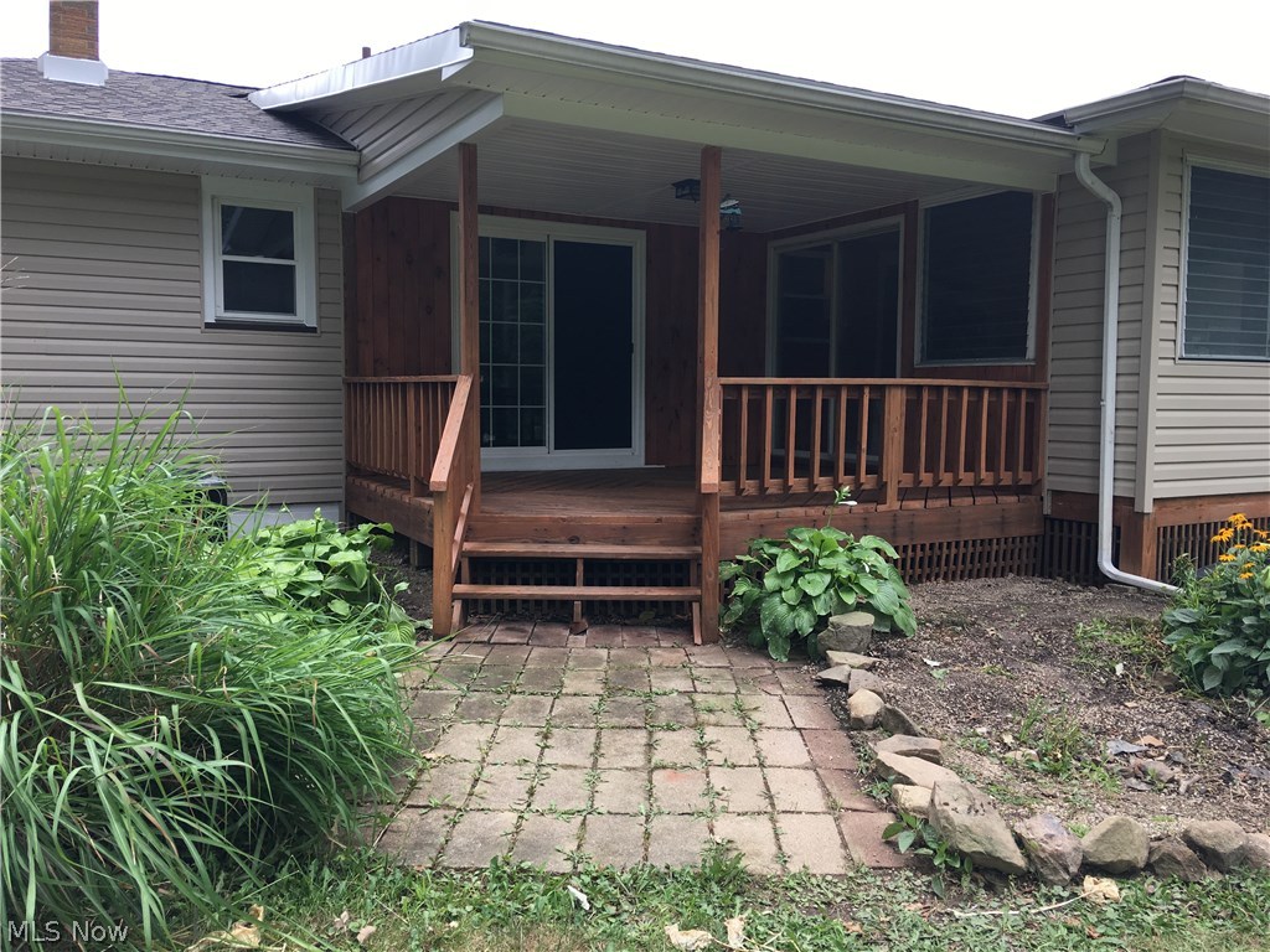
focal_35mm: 29
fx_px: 1064
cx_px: 635
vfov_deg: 48.2
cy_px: 476
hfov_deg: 61.7
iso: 25
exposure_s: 1/255
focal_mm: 4.15
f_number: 2.2
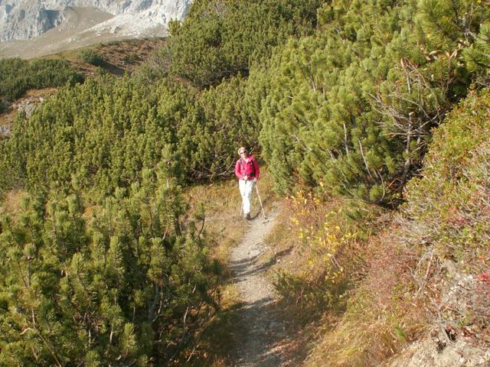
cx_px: 245
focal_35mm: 36
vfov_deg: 39.7
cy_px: 184
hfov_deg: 51.4
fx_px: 510
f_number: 3.2
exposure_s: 1/250
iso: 50
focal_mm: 6.05
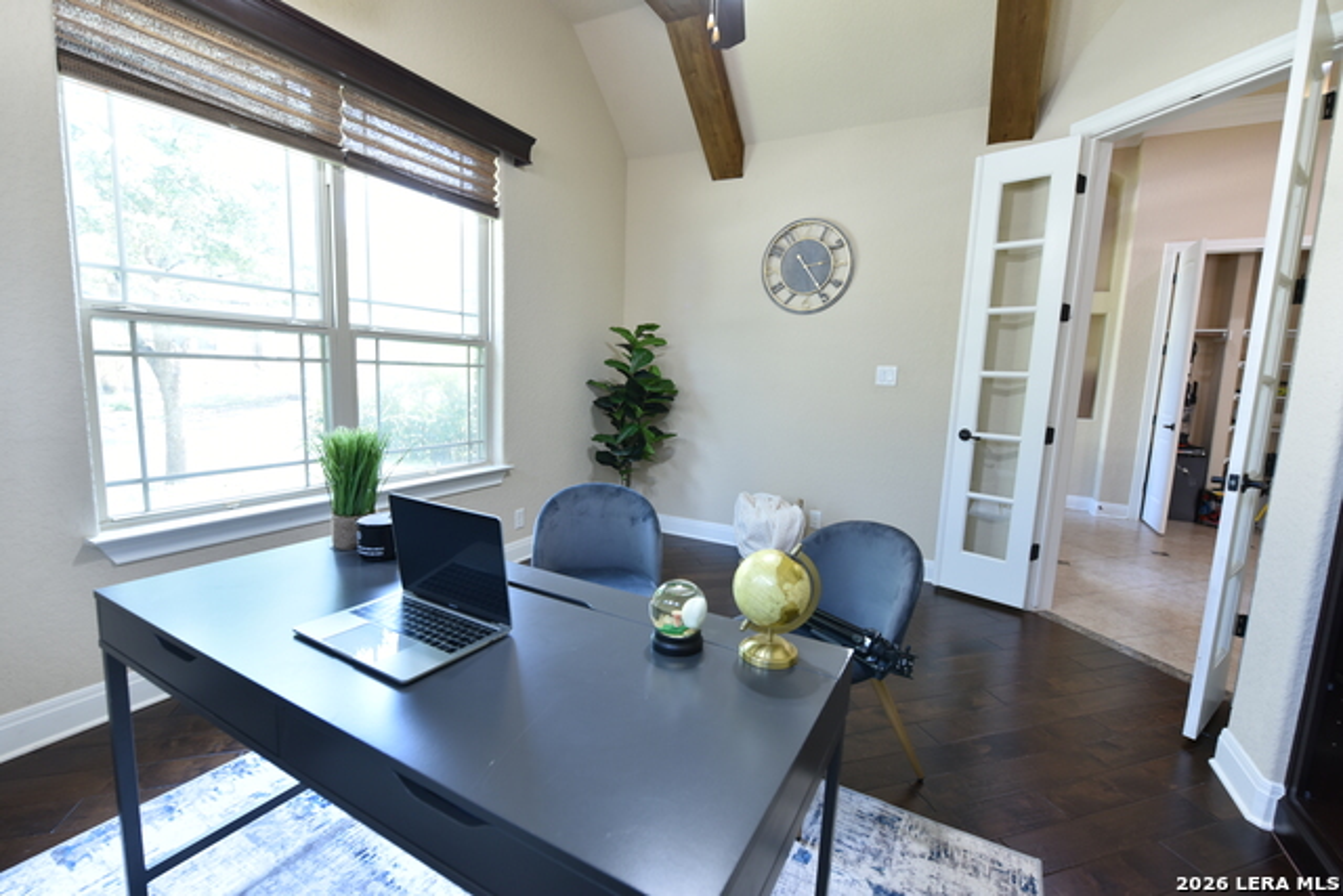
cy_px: 448
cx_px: 672
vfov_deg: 73.8
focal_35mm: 16
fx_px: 597
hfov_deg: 96.7
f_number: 4.5
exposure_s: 1/25
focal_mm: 16
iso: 400
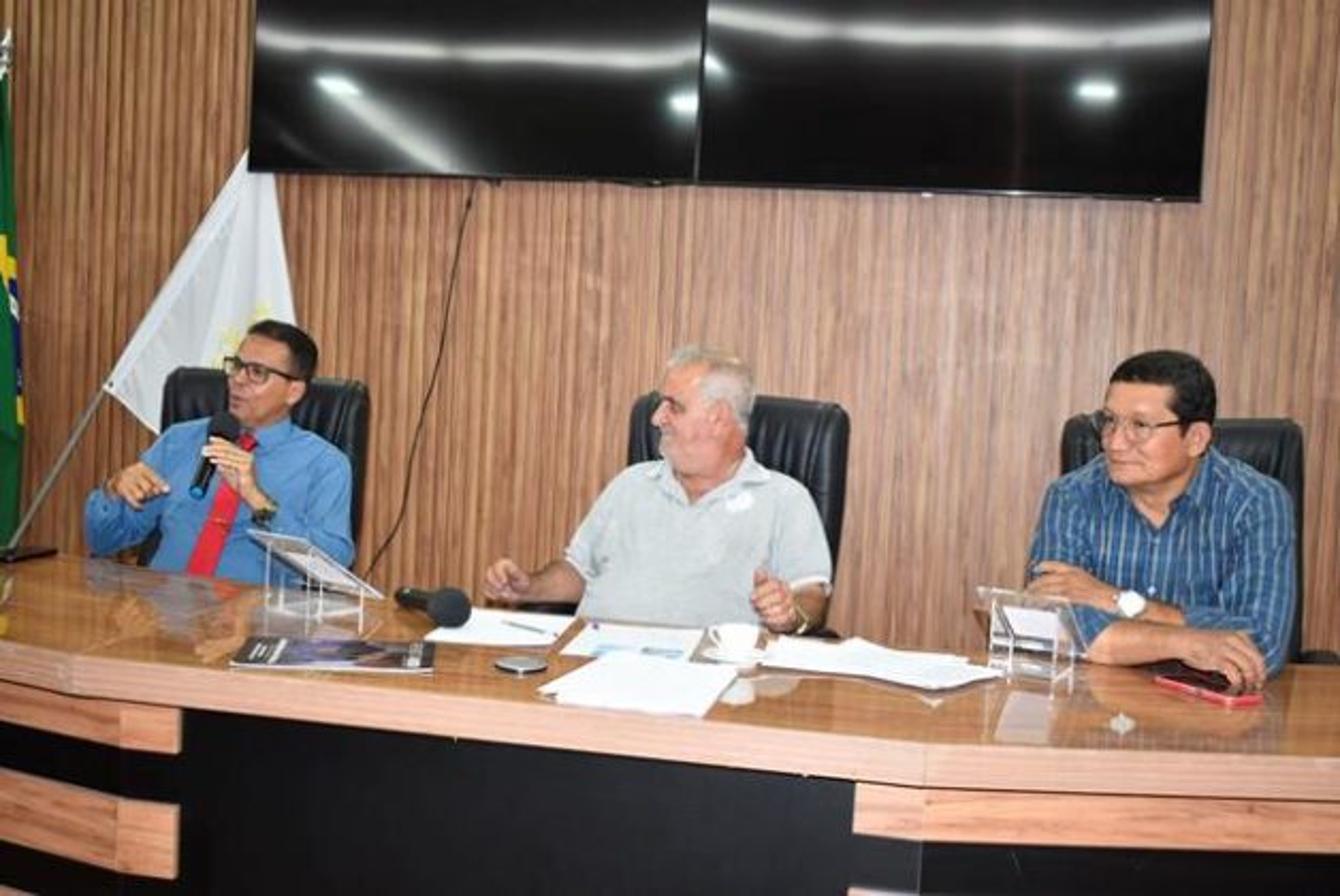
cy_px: 448
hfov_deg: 46.4
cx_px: 670
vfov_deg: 32.0
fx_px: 1565
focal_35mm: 42
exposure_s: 1/100
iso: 800
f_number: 4.5
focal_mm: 28
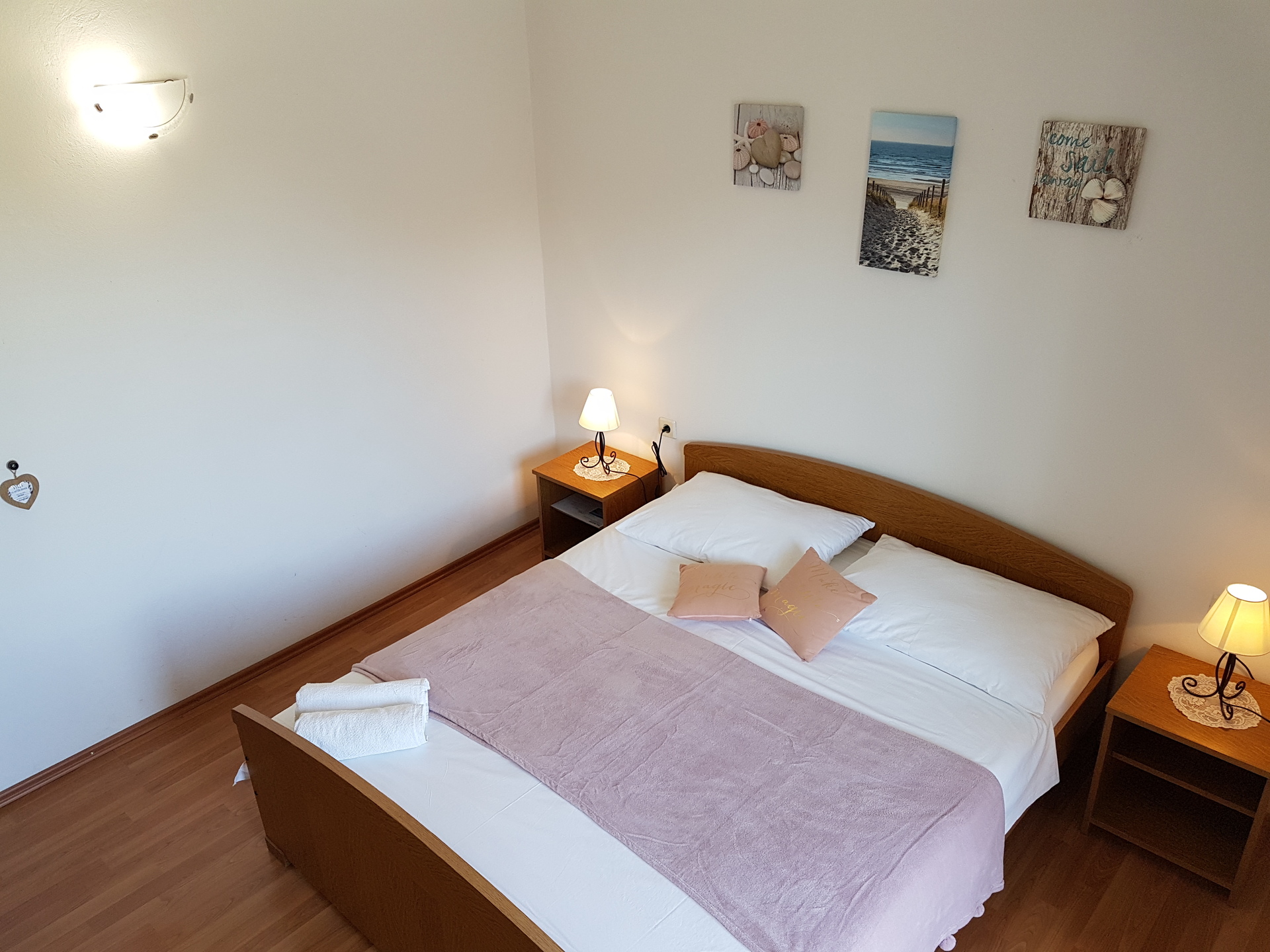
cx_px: 635
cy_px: 476
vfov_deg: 53.1
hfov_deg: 67.3
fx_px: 954
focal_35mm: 26
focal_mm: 4.2
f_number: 1.7
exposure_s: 1/100
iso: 64
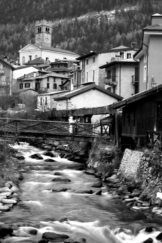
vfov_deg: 29.2
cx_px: 81
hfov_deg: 19.7
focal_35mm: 69
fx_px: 466
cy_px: 122
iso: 100
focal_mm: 46
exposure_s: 1
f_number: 20
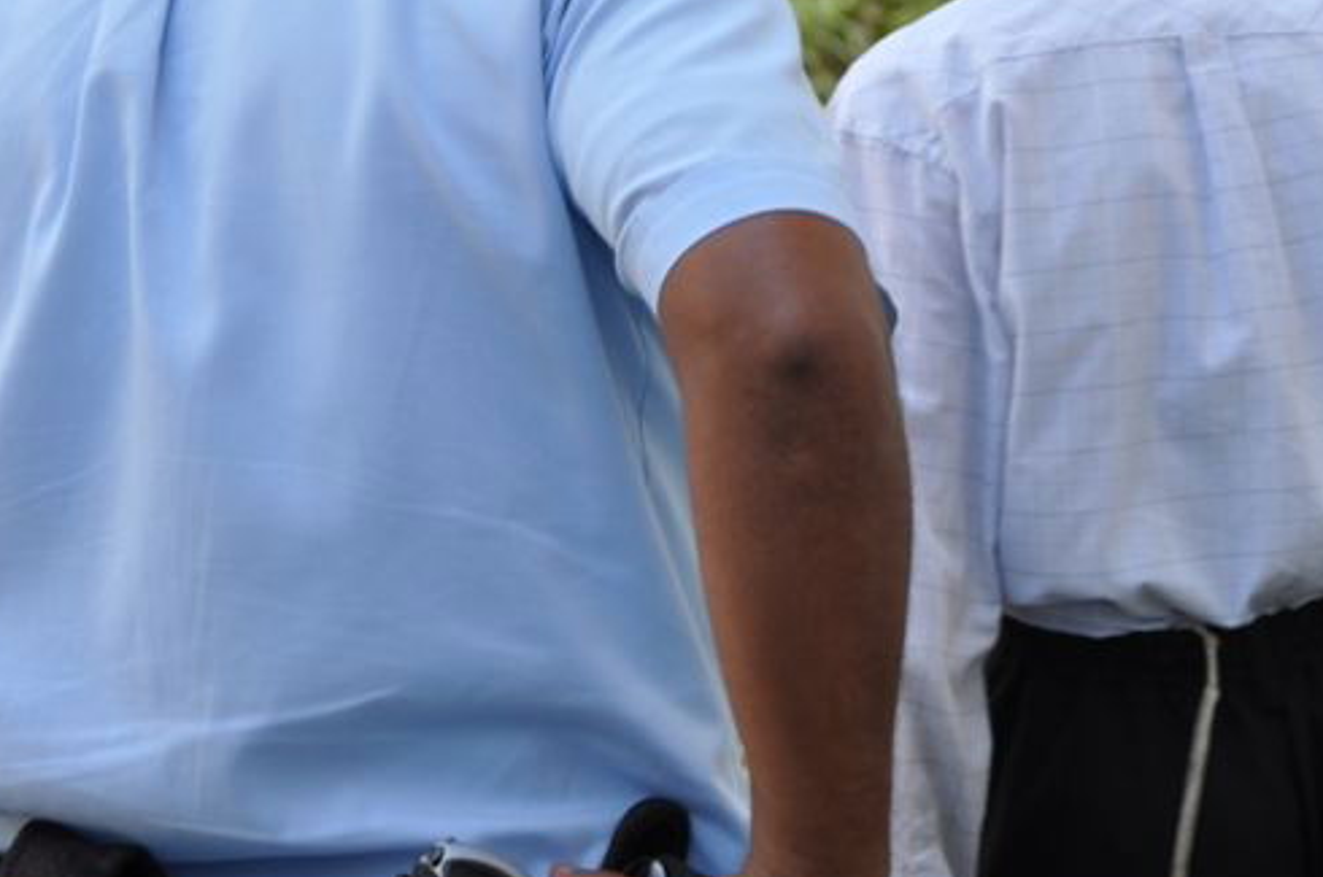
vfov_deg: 5.8
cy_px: -22
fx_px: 8624
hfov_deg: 8.8
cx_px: 753
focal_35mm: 235
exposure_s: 1/250
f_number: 8
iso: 200
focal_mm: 75
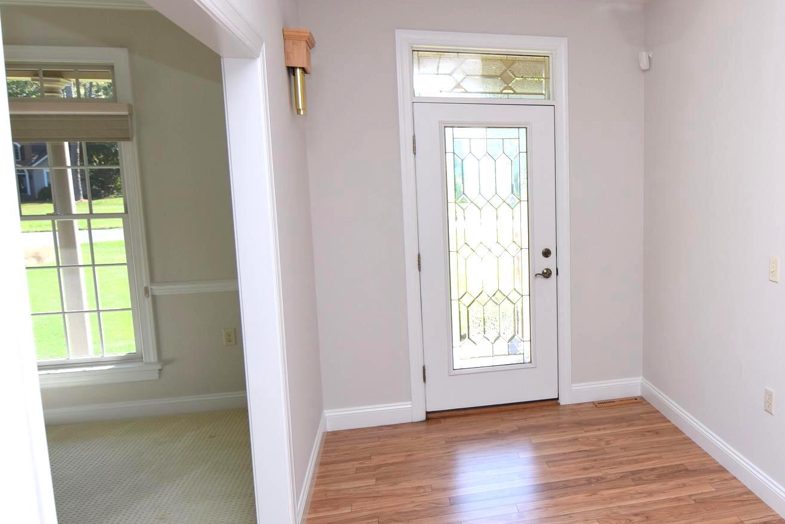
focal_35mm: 28
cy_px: 271
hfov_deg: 62.0
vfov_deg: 46.4
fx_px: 611
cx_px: 582
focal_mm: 12
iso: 400
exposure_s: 1/160
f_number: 6.3
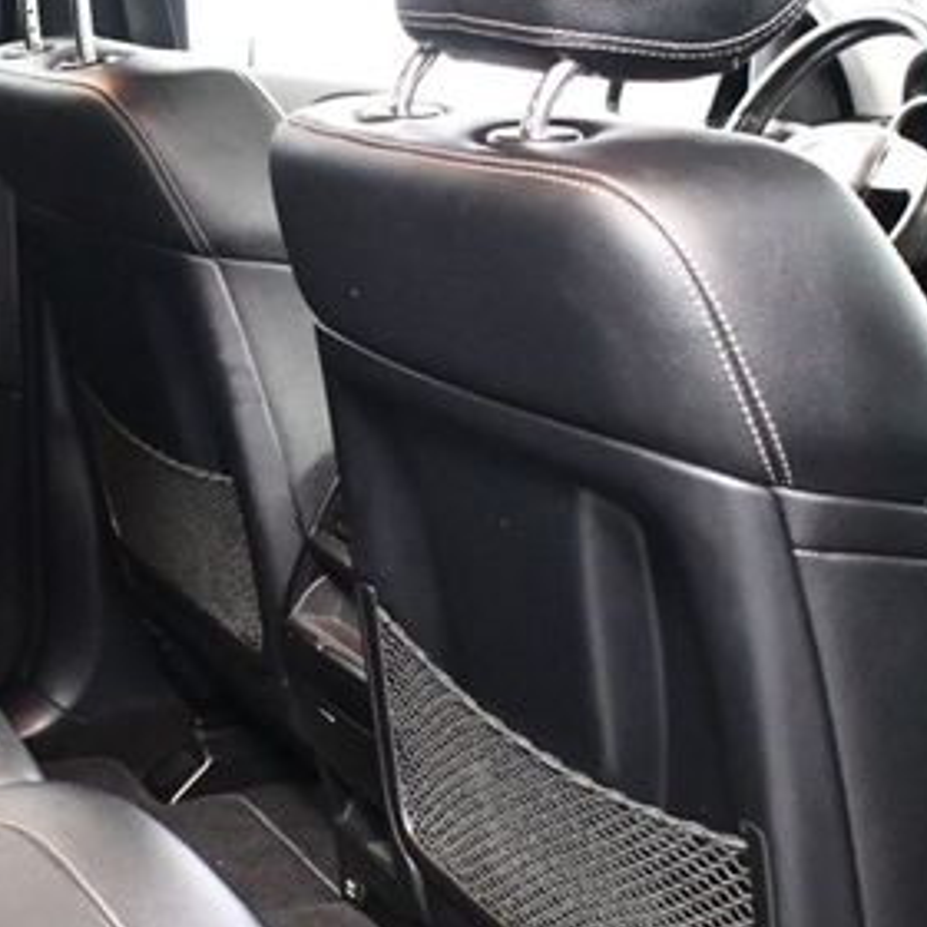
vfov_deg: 24.7
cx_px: 262
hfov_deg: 24.5
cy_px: 480
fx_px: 2121
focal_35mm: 70
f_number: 3.5
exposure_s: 1/60
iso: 9000
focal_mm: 18
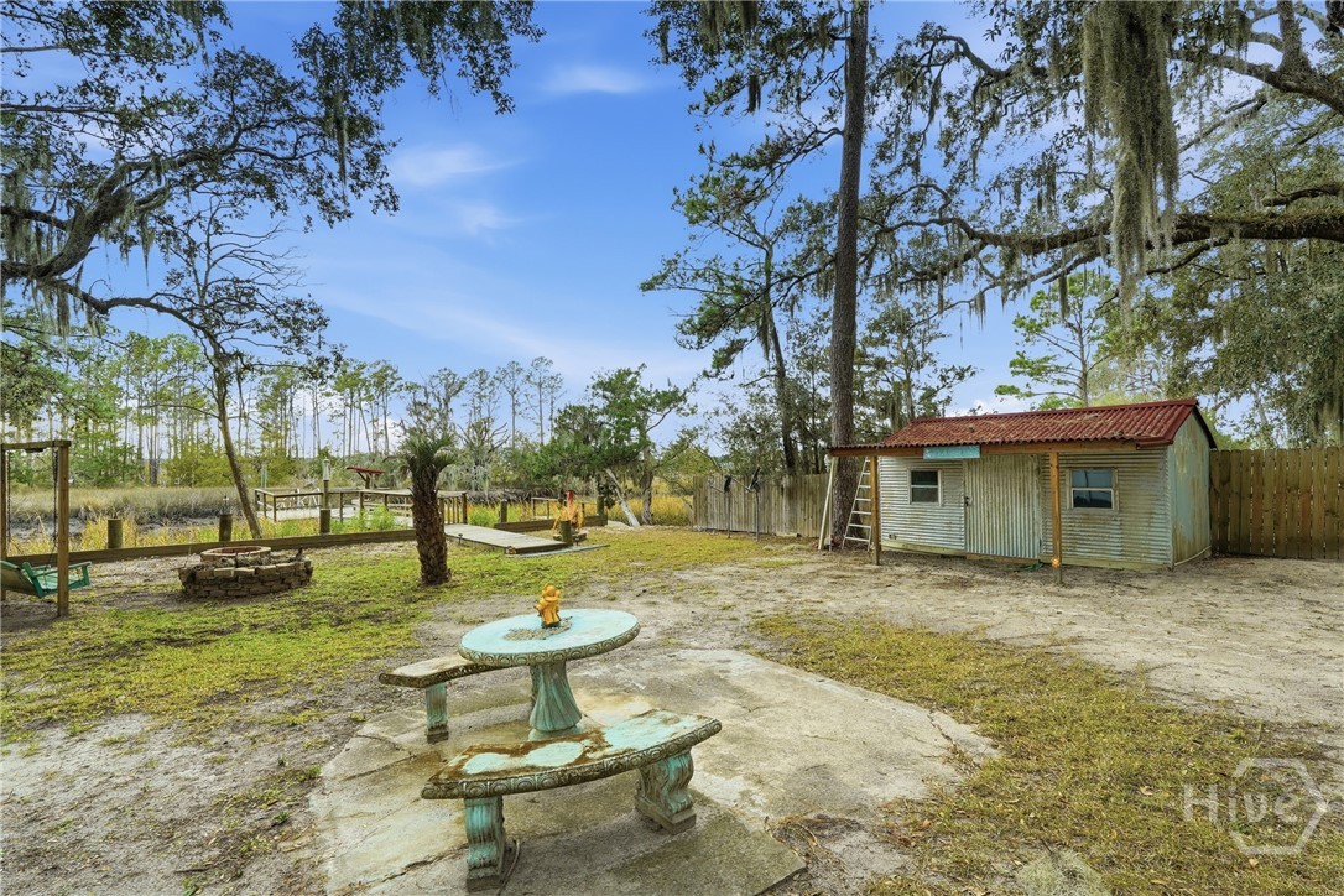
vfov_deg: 73.7
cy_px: 448
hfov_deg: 96.7
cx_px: 672
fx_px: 597
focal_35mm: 16
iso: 320
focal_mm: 16
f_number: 9
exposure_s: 1/200
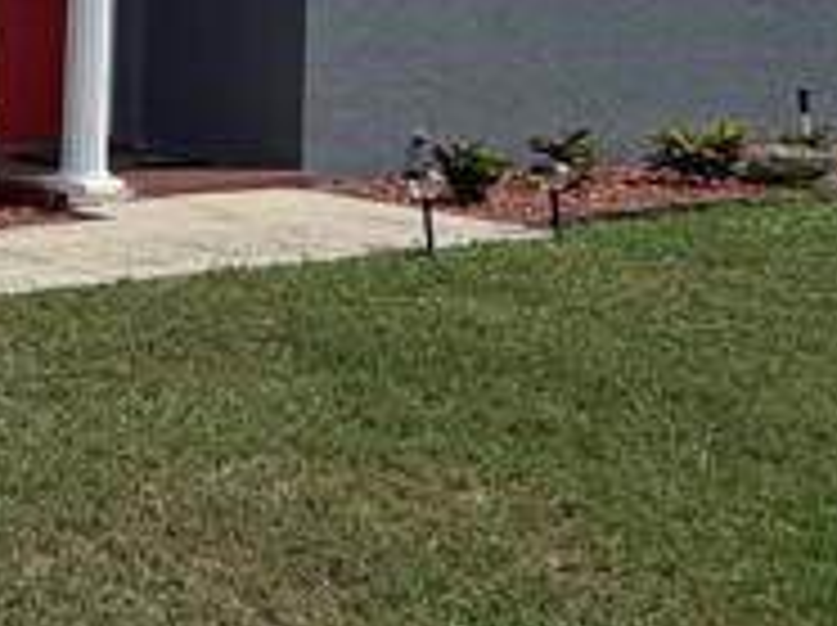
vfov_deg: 18.7
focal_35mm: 76
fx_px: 1835
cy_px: -36
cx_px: -855
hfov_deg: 17.7
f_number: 2.2
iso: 40
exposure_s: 1/1880
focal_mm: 2.22
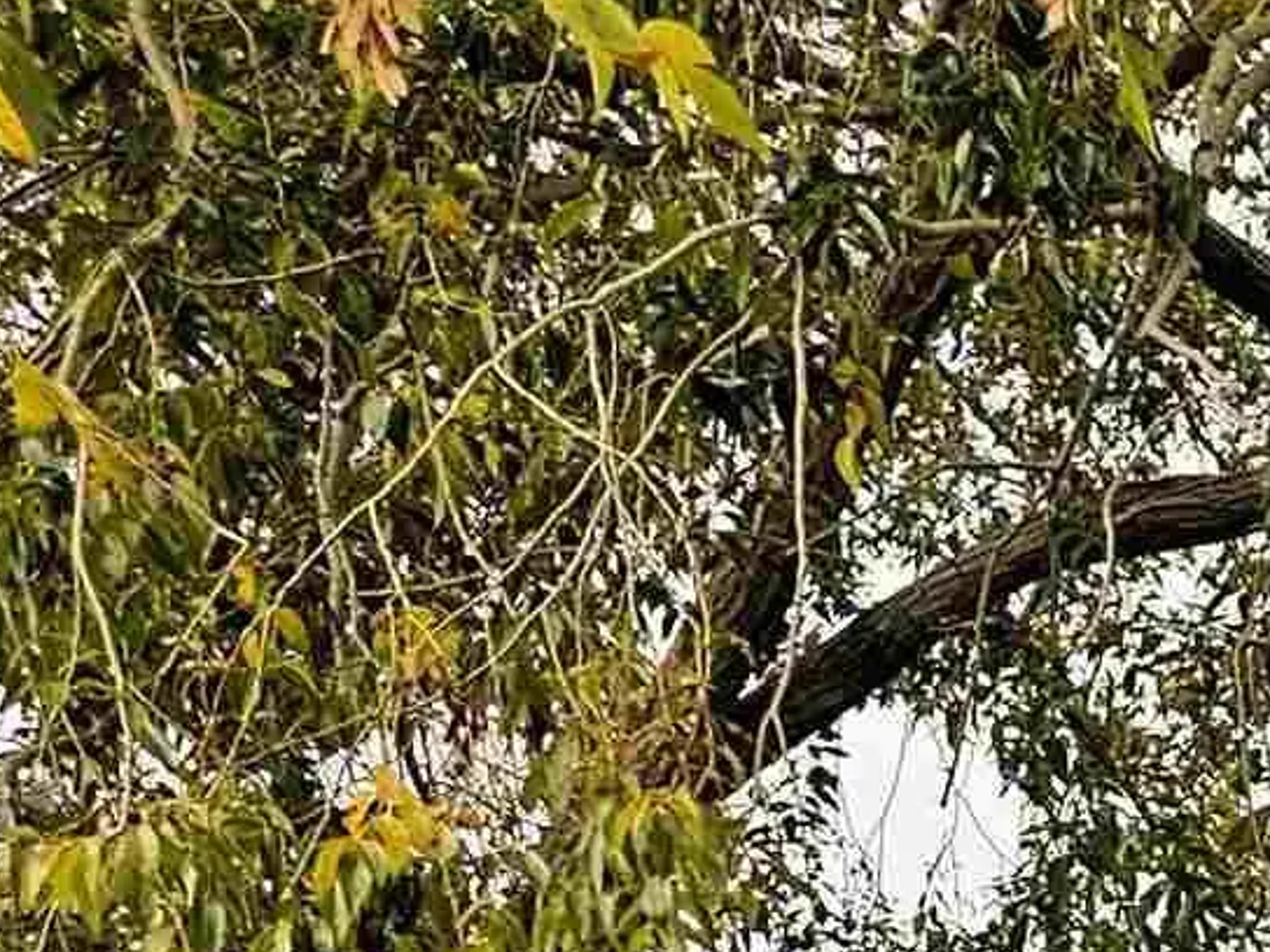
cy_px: 1769
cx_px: 2916
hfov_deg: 12.4
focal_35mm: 130
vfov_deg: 10.6
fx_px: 4769
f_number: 1.7
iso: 12
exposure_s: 1/180
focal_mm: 6.3
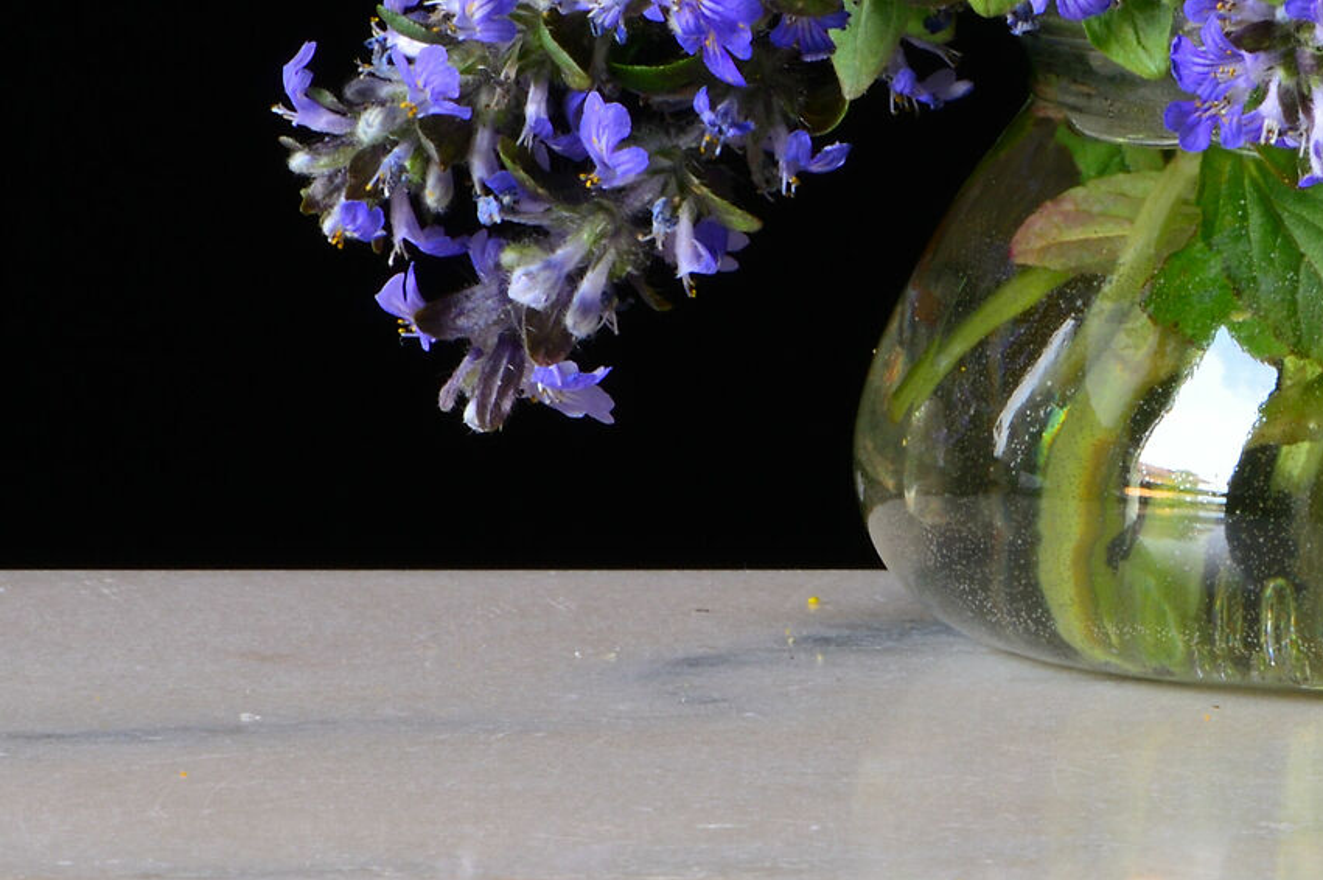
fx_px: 13198
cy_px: -315
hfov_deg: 5.7
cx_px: 1567
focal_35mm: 359
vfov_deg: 3.8
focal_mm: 85
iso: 100
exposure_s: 1.6
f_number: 22
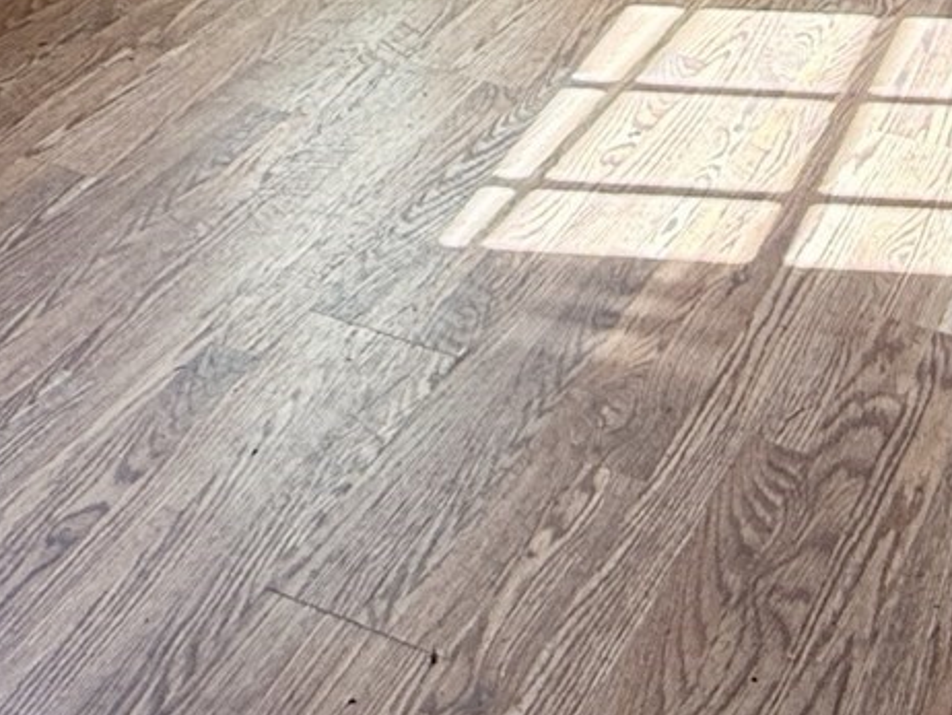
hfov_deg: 30.5
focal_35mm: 62
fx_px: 1706
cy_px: -727
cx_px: 740
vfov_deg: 17.1
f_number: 2.2
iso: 64
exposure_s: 1/99
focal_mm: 2.22
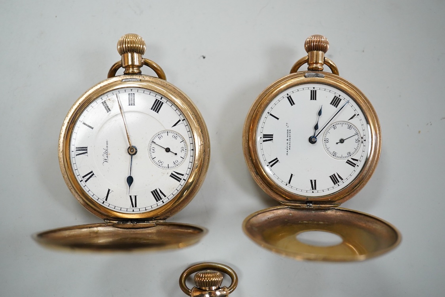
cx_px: 222
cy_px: 148
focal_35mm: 45
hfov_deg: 43.6
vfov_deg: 29.9
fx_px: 556
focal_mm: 30
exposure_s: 1/400
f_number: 6.3
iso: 3200
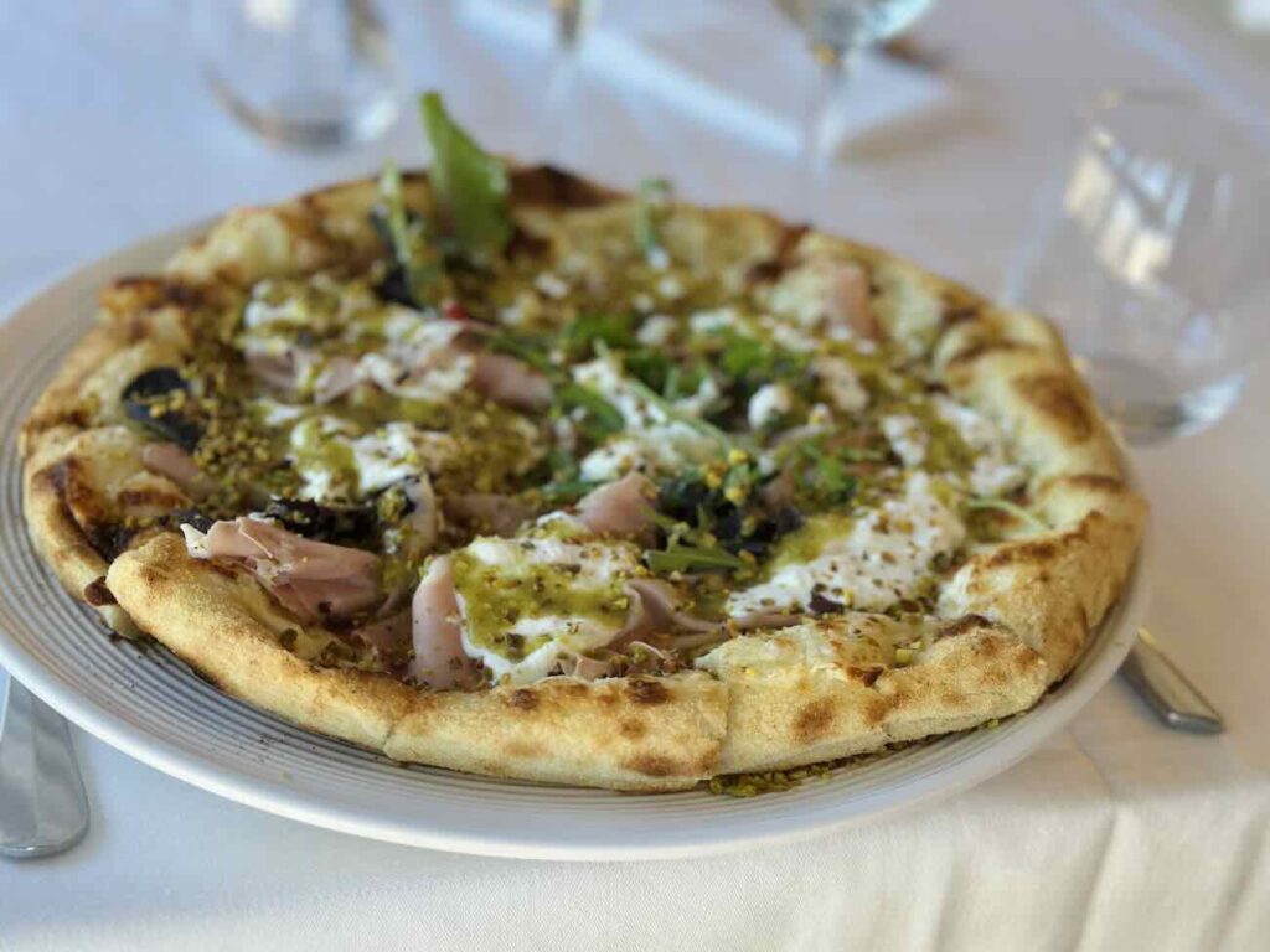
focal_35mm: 48
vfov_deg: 30.3
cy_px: 476
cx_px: 635
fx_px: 1761
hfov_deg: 39.7
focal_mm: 6.86
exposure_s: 1/138
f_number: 1.78
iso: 80
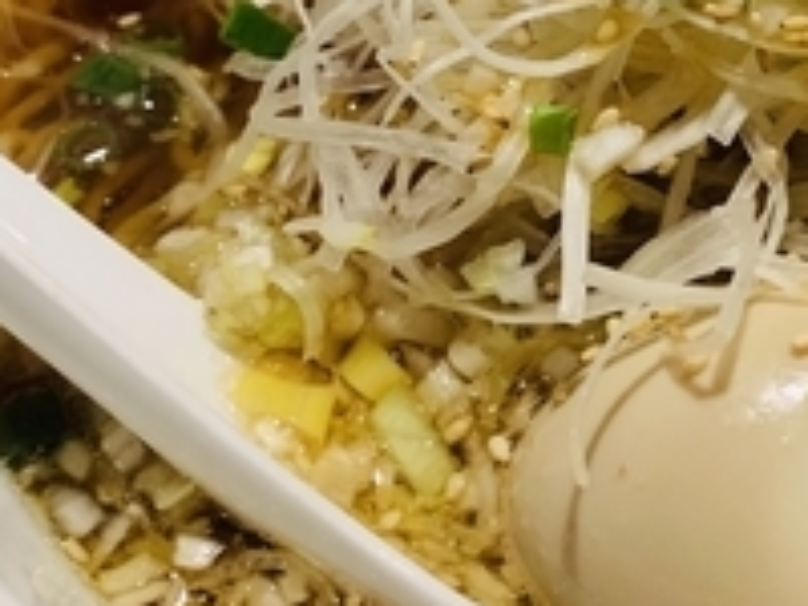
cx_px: 727
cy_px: 44
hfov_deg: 24.3
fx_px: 1821
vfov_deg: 18.5
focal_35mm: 78
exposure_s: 1/50
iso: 200
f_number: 1.8
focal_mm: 4.25
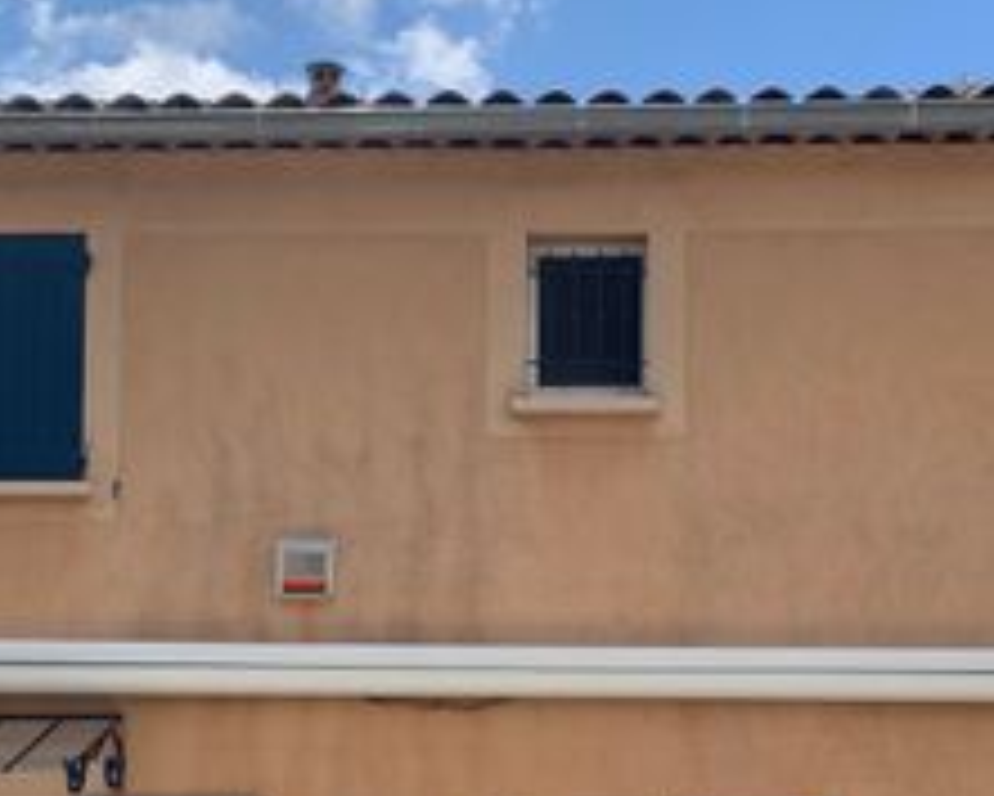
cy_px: 720
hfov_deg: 27.4
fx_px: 2031
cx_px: 625
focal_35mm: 69
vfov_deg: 21.7
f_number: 1.8
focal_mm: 4.25
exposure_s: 1/1447
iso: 25
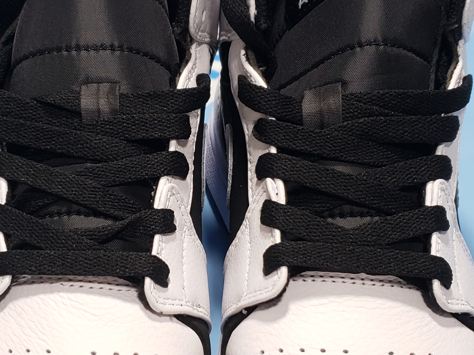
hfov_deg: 26.3
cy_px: 229
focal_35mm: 74
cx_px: 203
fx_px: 1013
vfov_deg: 19.8
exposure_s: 1/100
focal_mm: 4.3
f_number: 1.5
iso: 80
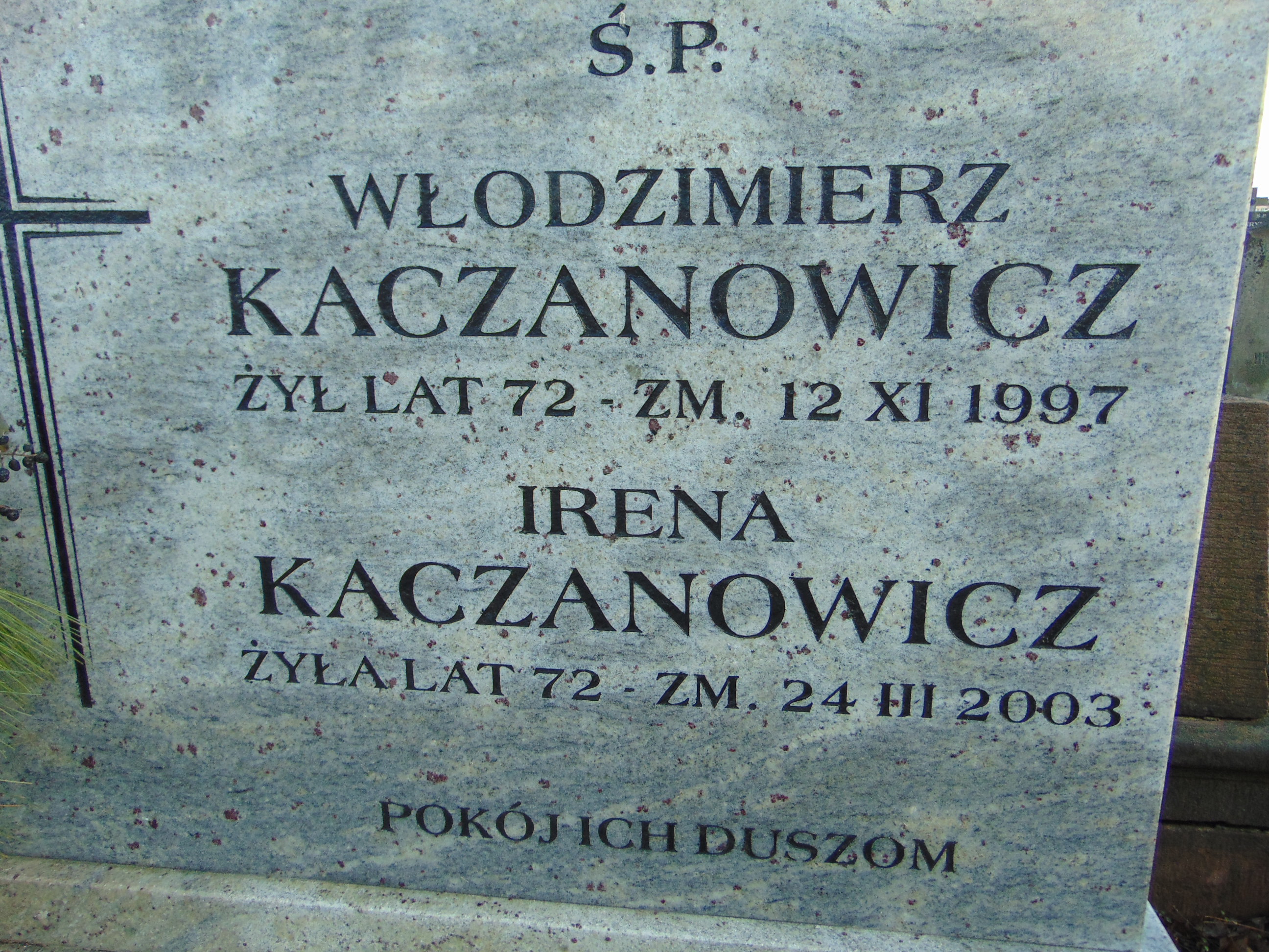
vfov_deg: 54.9
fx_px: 916
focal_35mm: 25
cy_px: 476
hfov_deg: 69.4
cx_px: 634
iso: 80
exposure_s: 1/200
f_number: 3
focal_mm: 4.5
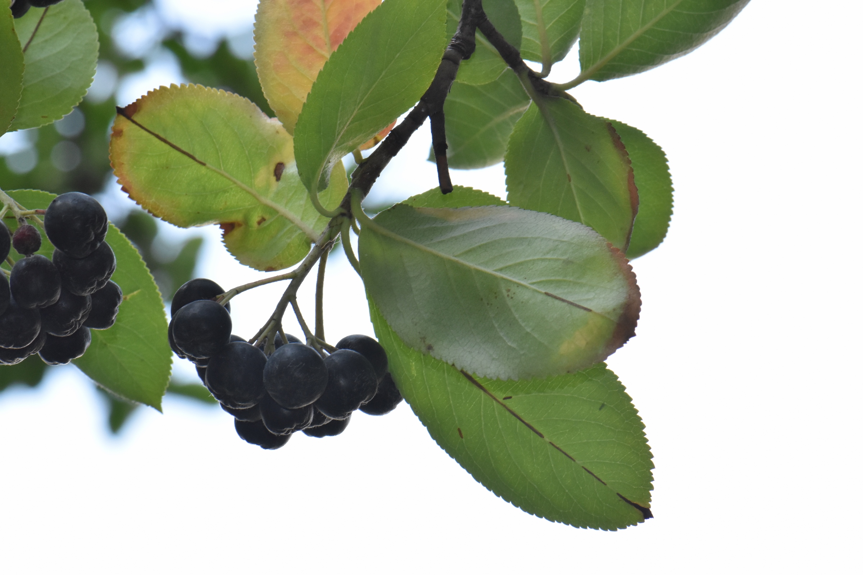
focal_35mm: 158
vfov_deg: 8.7
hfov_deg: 13.0
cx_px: 432
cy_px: 288
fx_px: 3775
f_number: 16
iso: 1600
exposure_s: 1/200
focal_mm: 105
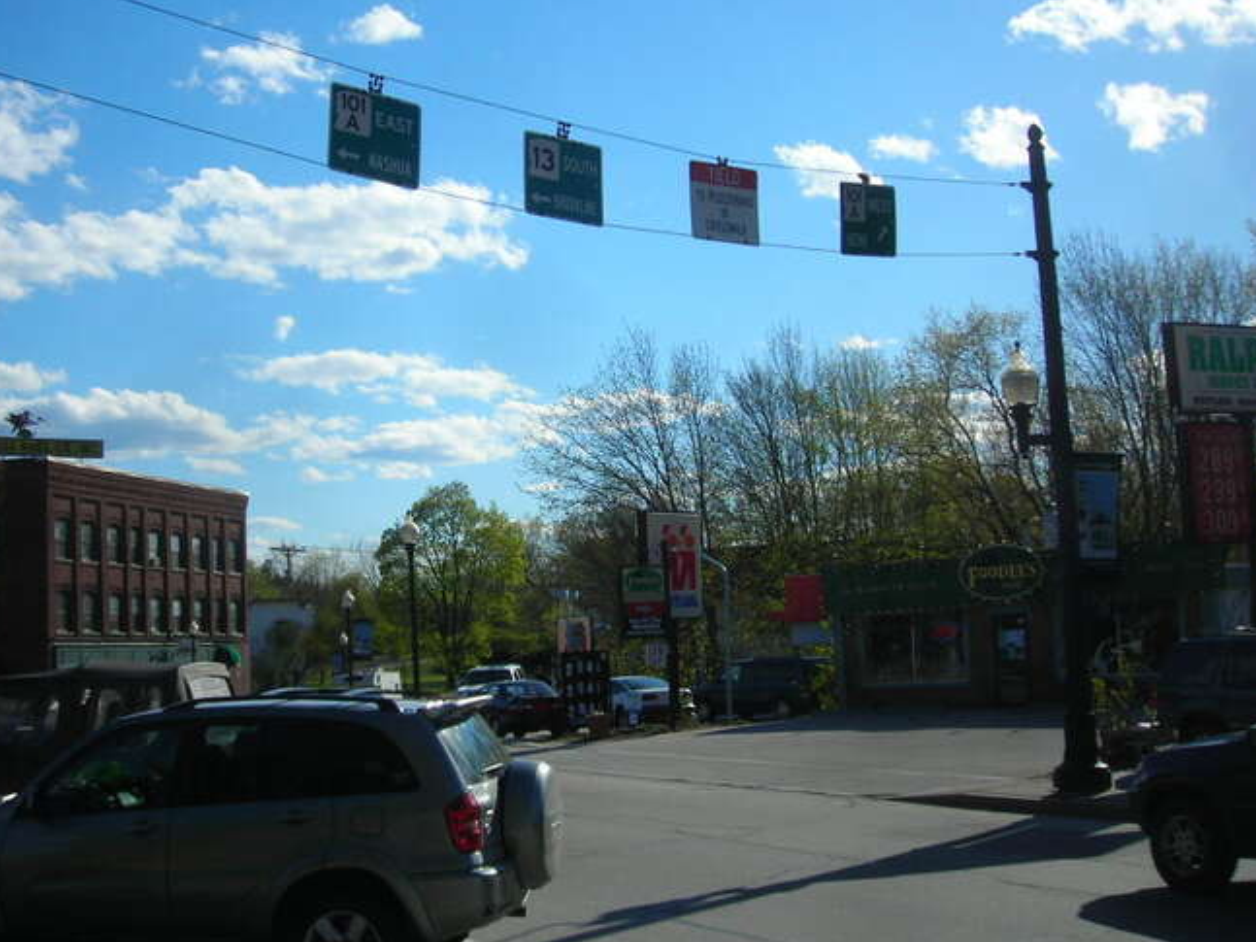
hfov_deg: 40.3
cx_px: 505
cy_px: 443
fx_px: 1705
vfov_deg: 30.9
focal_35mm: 47
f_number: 6.4
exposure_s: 1/302
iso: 50
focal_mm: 6.3
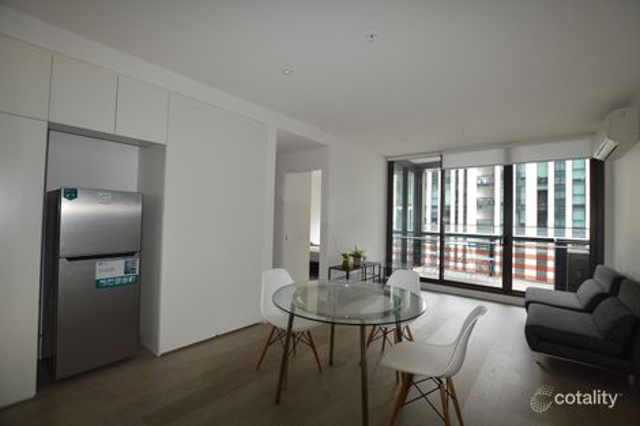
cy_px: 213
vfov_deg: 77.3
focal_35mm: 15
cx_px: 320
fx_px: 267
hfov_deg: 100.4
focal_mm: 10
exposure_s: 1/125
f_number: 4
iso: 400
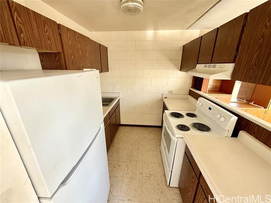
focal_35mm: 14
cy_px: 102
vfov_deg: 85.7
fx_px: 110
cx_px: 136
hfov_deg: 102.1
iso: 160
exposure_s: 1/99
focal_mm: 2.22
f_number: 2.2
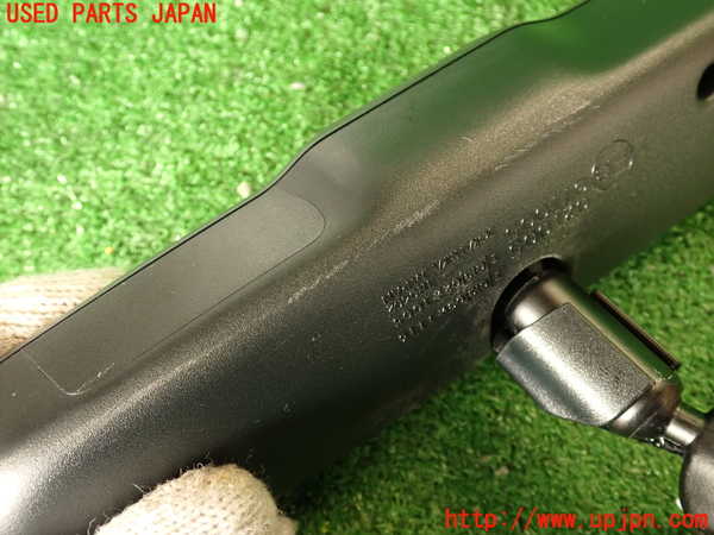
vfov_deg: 44.2
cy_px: 268
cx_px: 357
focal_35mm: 32
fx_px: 660
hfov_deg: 56.8
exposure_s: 1/30
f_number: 2.4
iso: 200
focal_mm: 5.79
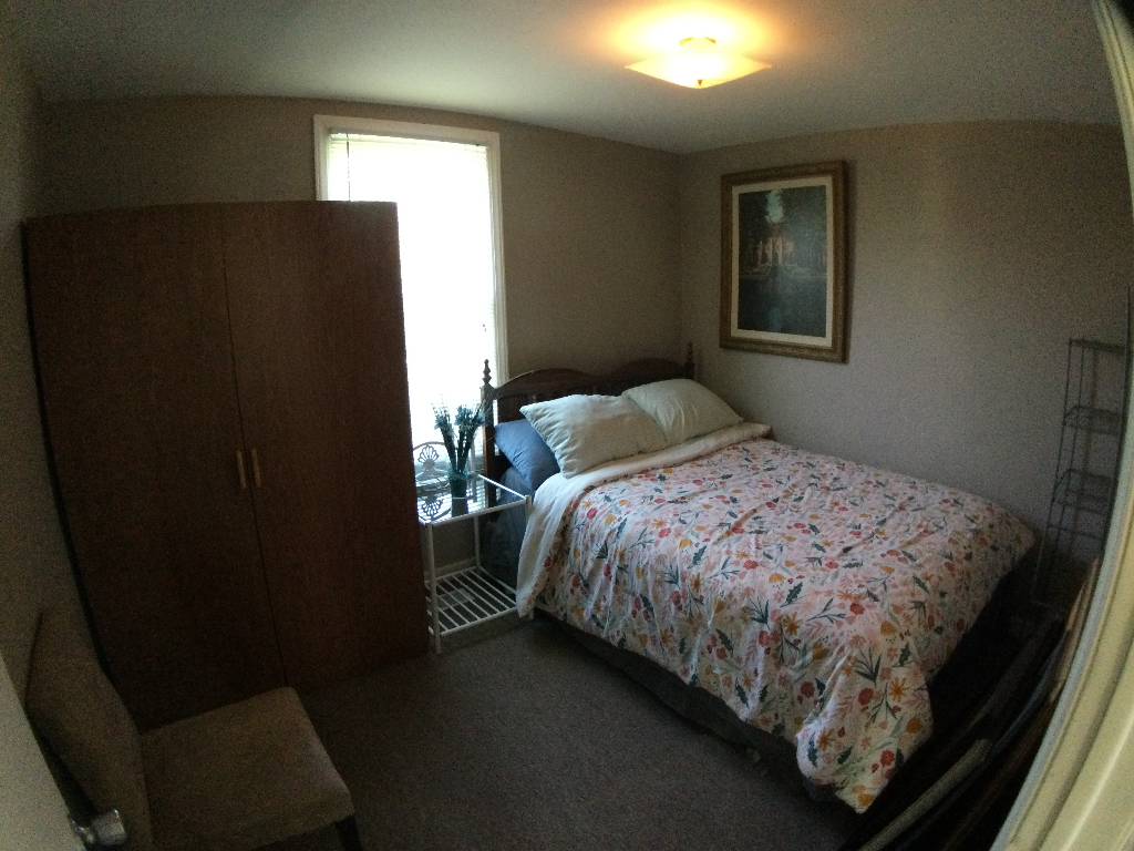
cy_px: 426
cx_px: 567
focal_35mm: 31
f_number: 2.4
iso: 250
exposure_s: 1/30
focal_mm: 3.3
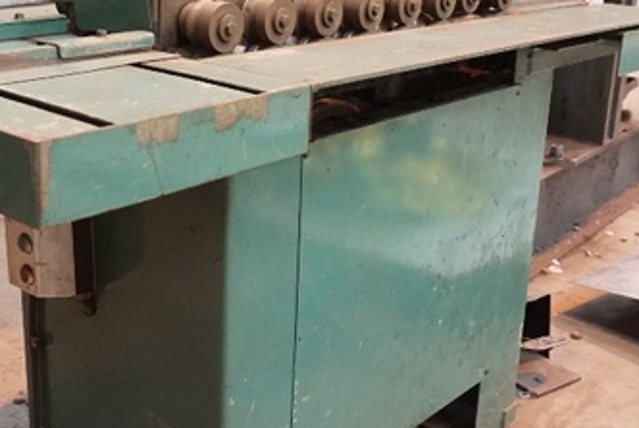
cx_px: 273
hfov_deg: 38.1
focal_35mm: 52
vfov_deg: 26.0
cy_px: 177
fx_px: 924
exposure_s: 1/125
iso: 3200
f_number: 3.5
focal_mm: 16
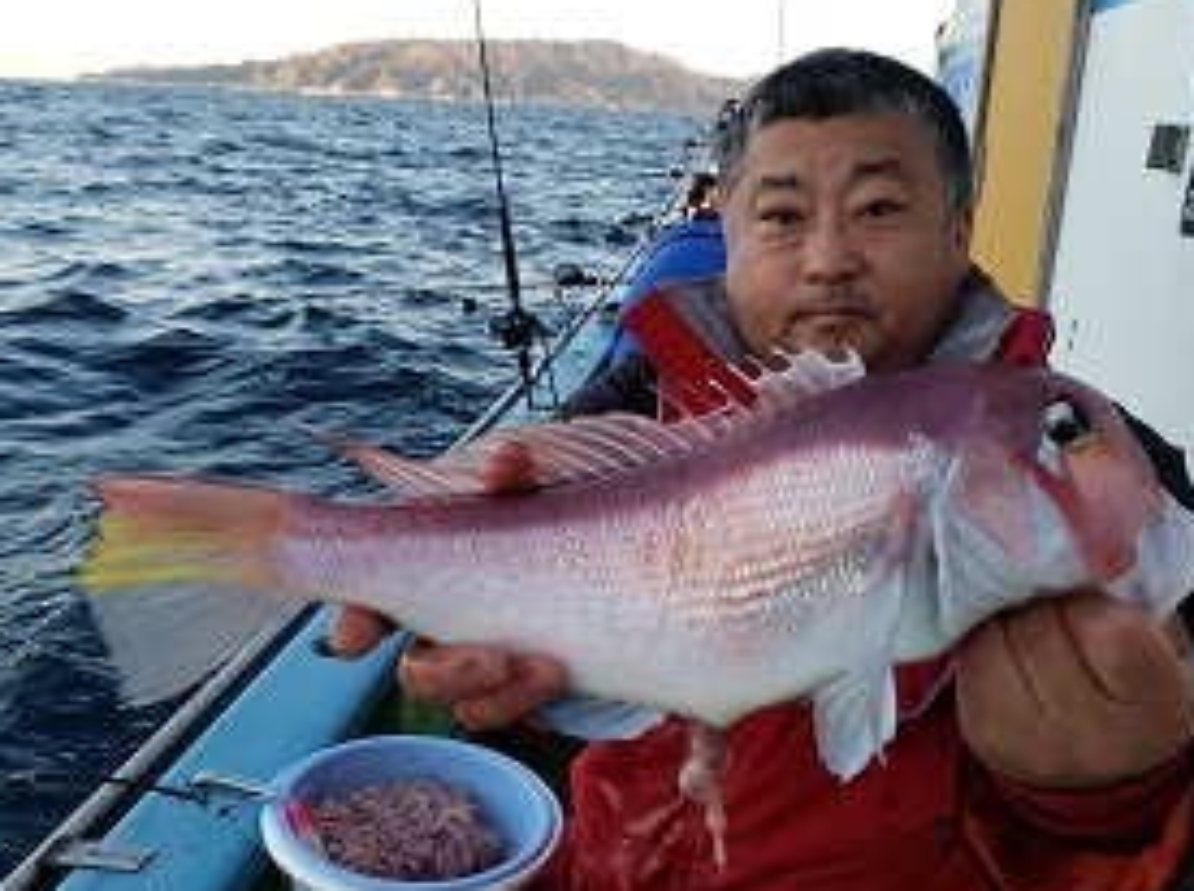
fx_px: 1136
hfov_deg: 55.3
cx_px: 653
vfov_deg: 42.8
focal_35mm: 33
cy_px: 402
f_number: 1.5
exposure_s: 1/260
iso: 50
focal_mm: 4.3
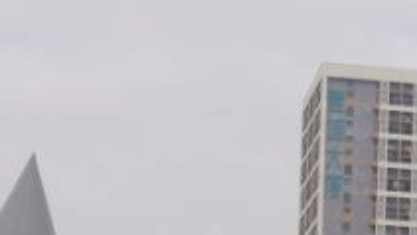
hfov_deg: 17.5
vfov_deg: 8.8
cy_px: 611
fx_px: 1350
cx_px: 249
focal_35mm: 122
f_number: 8
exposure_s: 1/200
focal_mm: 16
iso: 100
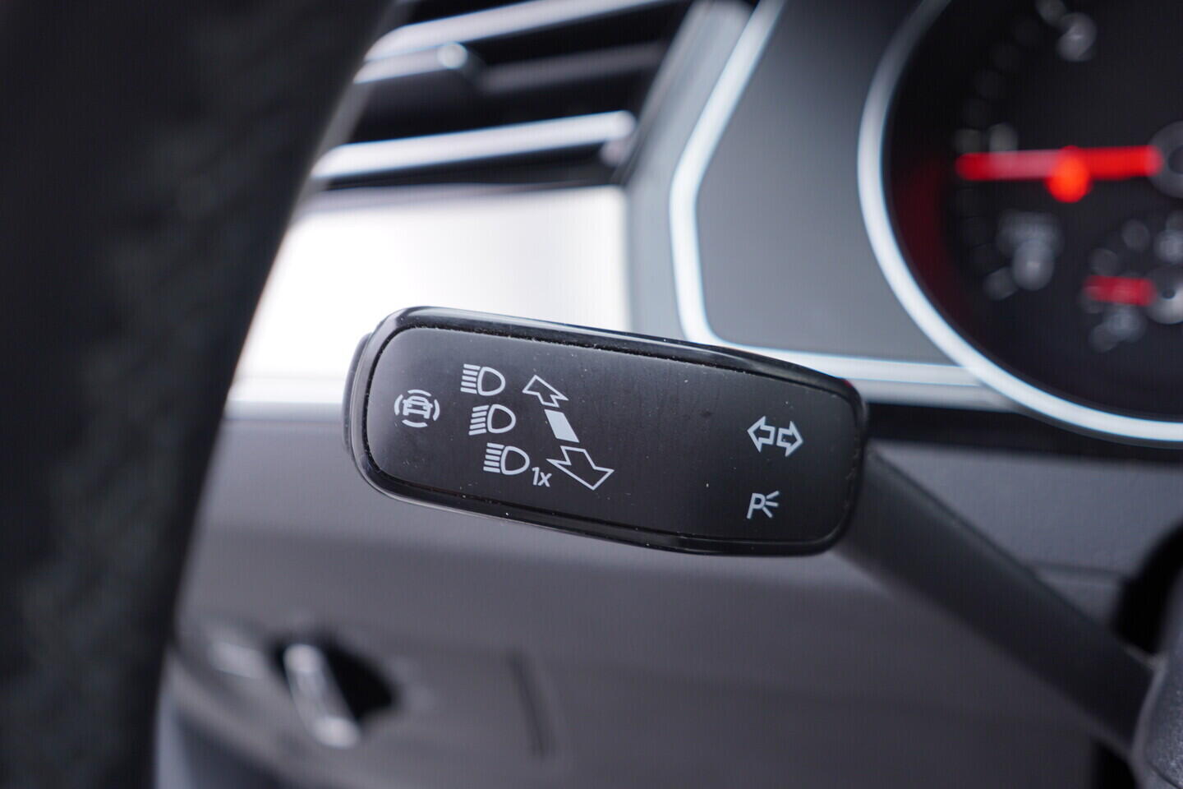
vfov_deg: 36.9
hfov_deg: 53.1
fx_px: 1183
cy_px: 394
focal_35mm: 36
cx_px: 592
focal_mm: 24
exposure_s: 1/40
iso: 160
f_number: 2.8
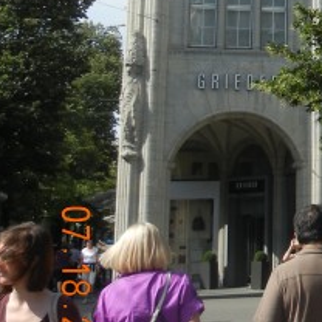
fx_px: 1031
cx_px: 429
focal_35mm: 98
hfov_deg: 16.7
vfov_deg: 17.2
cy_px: -23
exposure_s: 1/292
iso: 160
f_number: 7
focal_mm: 5.4
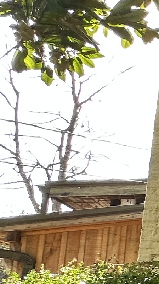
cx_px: 607
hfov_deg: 8.6
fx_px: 578
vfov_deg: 27.2
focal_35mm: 77
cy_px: 206
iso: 40
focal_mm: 2.22
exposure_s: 1/256
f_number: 2.2
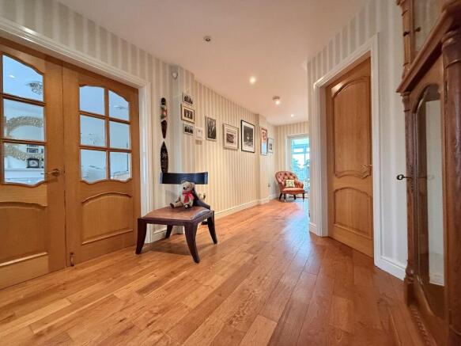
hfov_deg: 102.1
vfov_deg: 85.7
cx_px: 230
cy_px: 173
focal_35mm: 14
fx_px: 186
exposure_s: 1/50
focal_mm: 2.22
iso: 500
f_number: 2.2
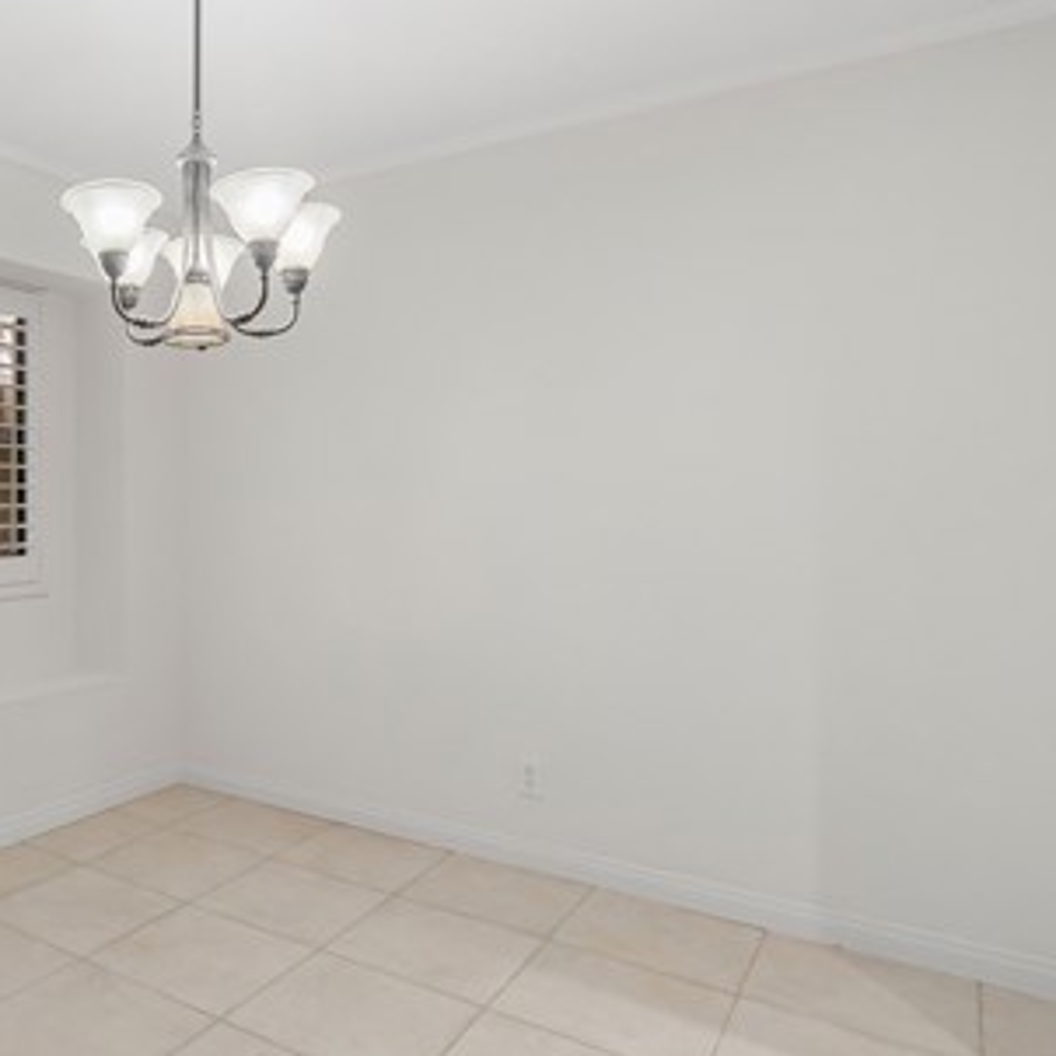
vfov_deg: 59.0
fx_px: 932
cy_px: 491
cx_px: 161
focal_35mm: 27
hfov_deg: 53.6
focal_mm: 15
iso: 1000
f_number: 4
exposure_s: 1/40
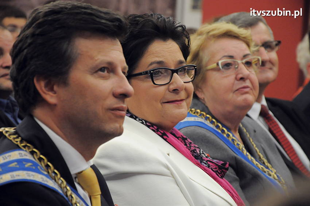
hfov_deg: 13.1
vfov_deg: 8.7
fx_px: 1355
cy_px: 103
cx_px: 155
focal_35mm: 158
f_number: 5.6
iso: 2500
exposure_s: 1/100
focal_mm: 105
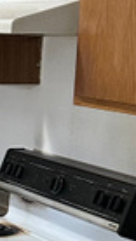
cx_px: -309
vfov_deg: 14.8
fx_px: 926
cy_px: 147
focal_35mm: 145
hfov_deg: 7.2
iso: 320
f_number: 1.78
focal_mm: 6.86
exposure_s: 1/60
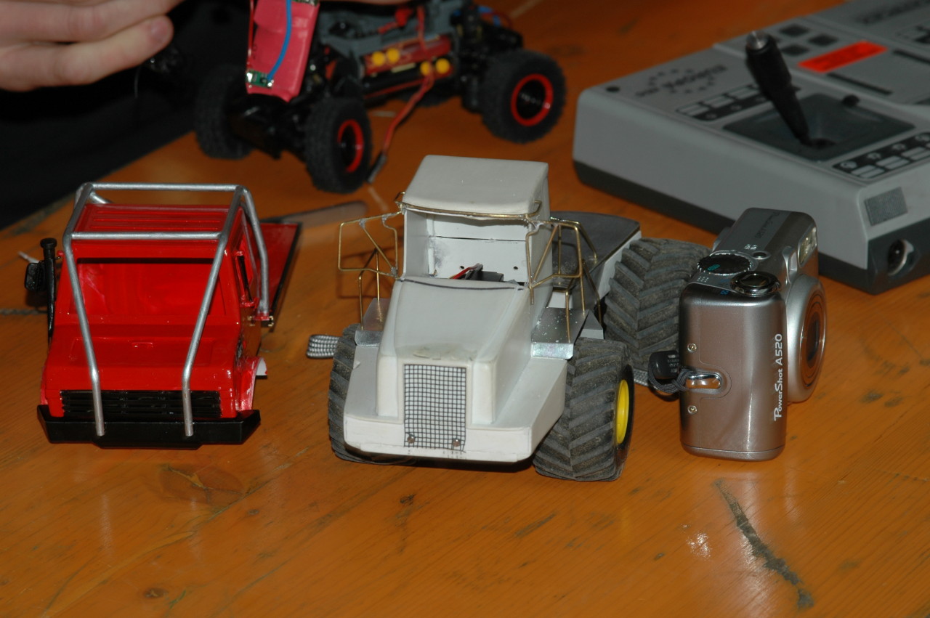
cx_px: 465
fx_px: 4065
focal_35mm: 158
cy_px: 309
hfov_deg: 13.1
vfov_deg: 8.7
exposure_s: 1/60
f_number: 8
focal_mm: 105
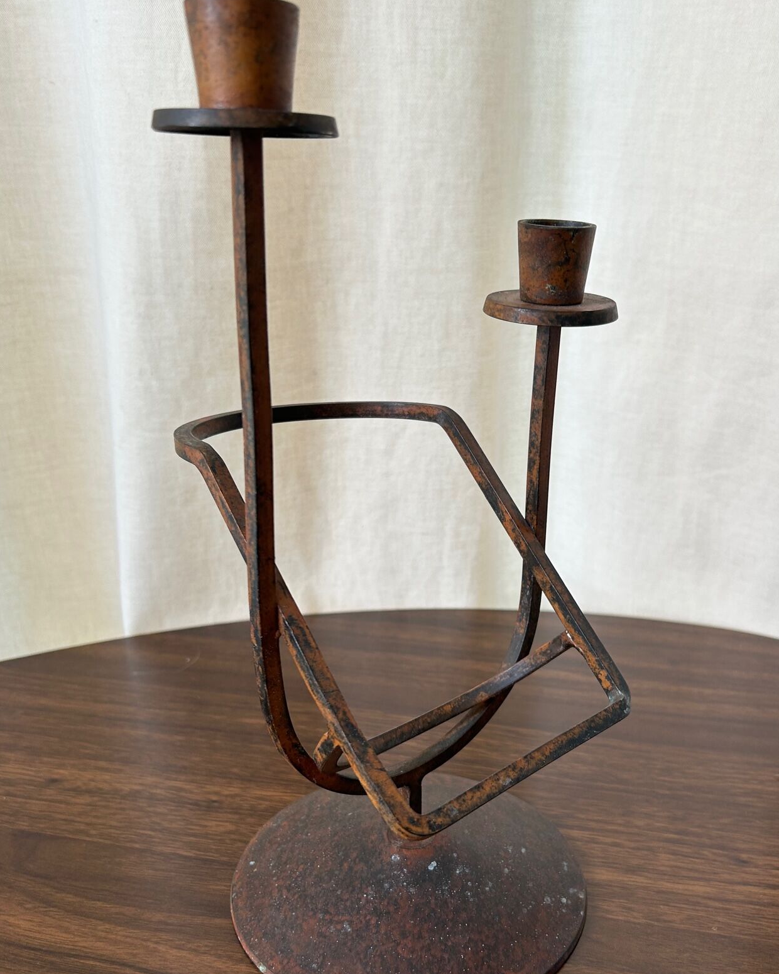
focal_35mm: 33
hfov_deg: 44.5
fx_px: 951
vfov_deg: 54.1
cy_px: 550
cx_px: 433
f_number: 1.5
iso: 40
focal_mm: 5.7
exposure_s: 1/173
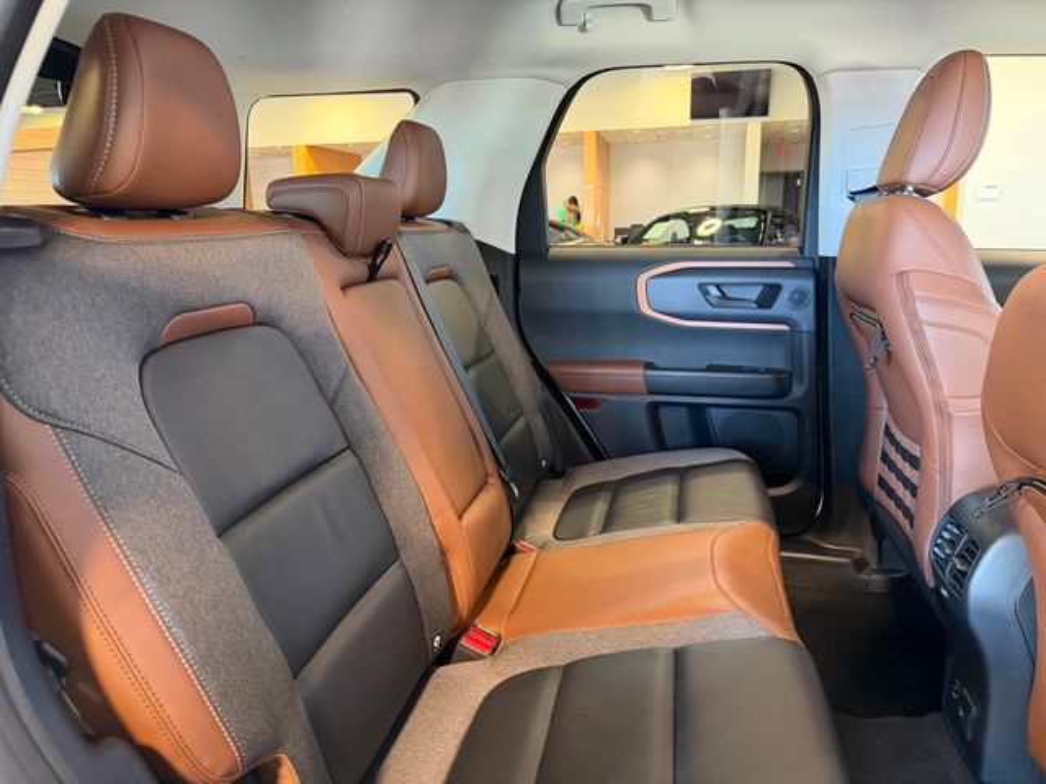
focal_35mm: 24
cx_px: 523
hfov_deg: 71.6
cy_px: 392
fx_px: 725
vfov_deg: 56.8
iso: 640
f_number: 1.78
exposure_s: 1/40
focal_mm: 6.76
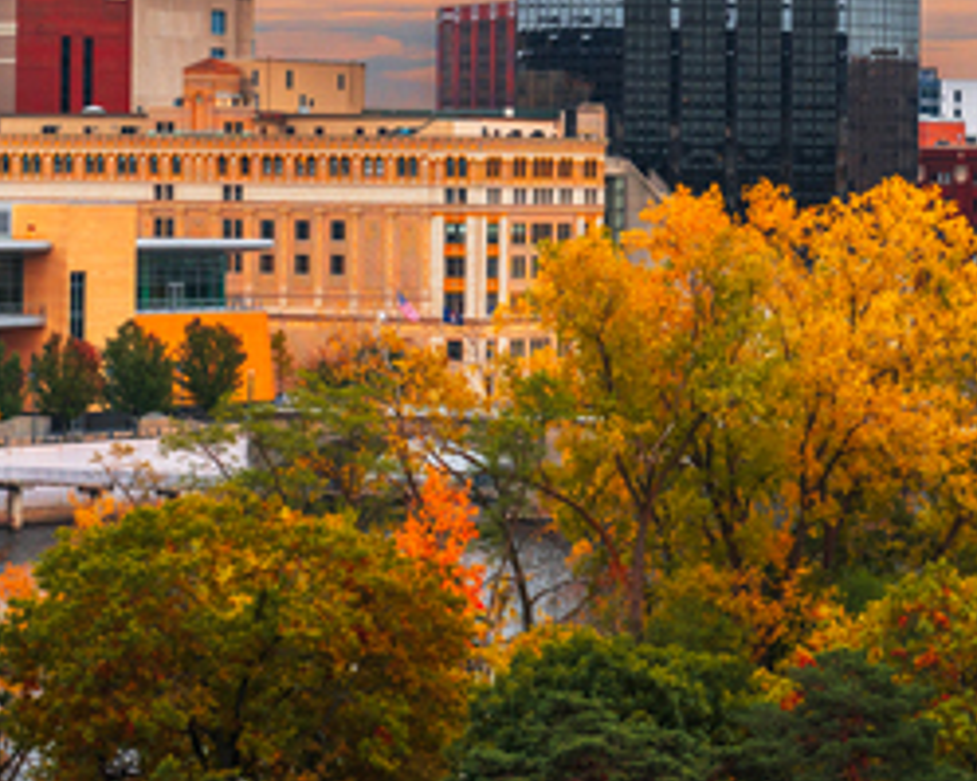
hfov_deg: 11.4
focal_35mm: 169
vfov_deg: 9.1
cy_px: 116
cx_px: 643
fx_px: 4885
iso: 140
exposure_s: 1/125
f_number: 6.3
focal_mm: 62
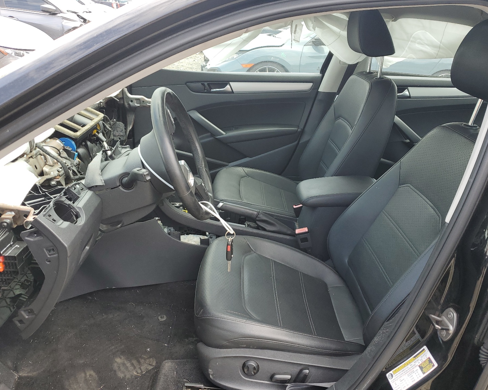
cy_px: 200
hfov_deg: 62.2
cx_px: 254
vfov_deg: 51.5
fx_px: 404
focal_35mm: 28
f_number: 1.5
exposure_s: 1/357
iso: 50
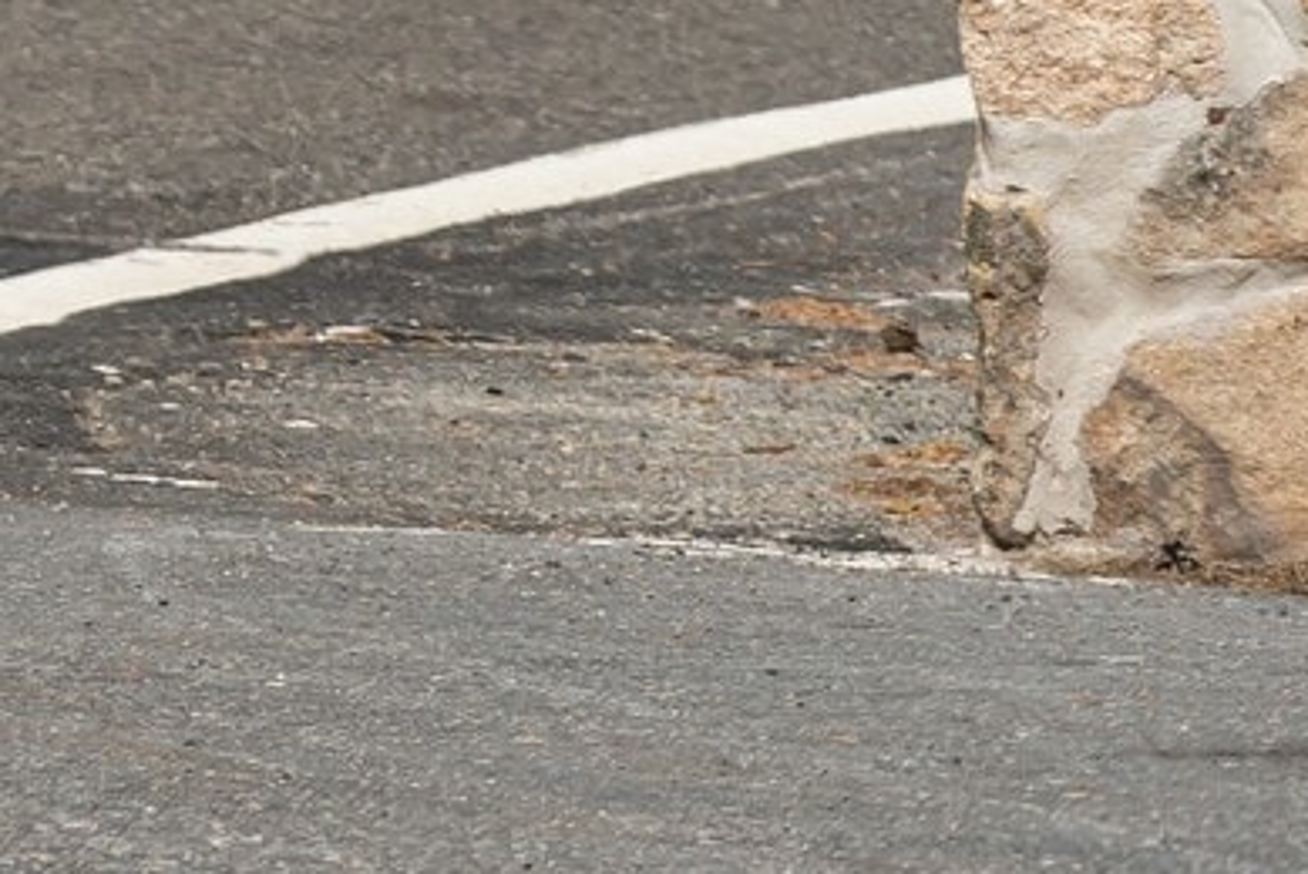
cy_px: -706
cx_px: -1836
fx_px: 35850
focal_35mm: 986
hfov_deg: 2.1
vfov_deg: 1.4
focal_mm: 200
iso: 250
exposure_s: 1/400
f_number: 6.3
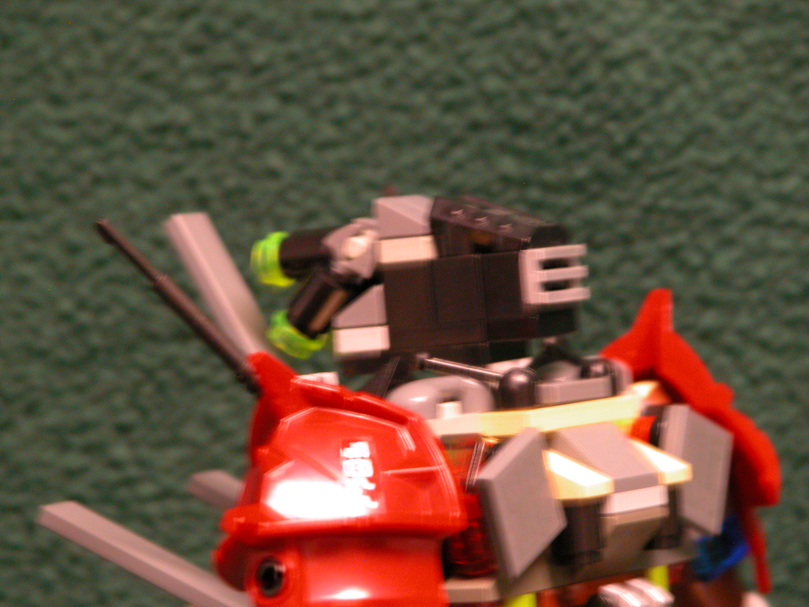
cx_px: 404
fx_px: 6544
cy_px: 304
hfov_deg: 7.1
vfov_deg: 5.3
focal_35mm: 280
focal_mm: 71.2
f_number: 5.3
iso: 400
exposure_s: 1/3.3
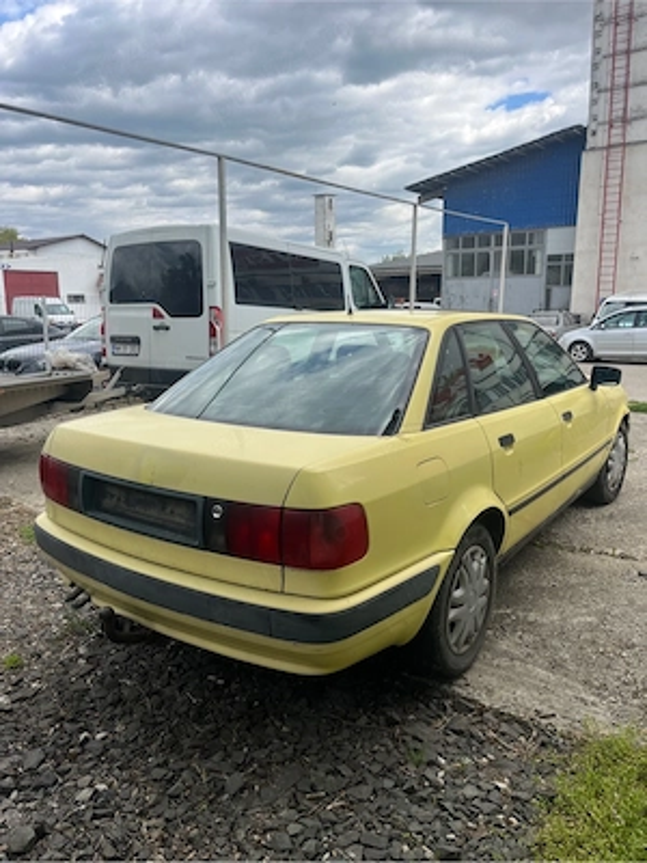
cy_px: 432
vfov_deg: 67.3
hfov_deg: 53.1
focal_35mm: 26
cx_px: 324
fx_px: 648
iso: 50
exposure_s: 1/1957
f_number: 1.6
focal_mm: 5.1
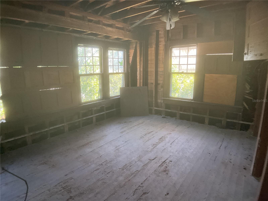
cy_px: 100
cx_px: 134
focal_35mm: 29
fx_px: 225
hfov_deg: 61.7
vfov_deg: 48.2
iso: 80
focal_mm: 3
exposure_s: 1/60
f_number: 1.8
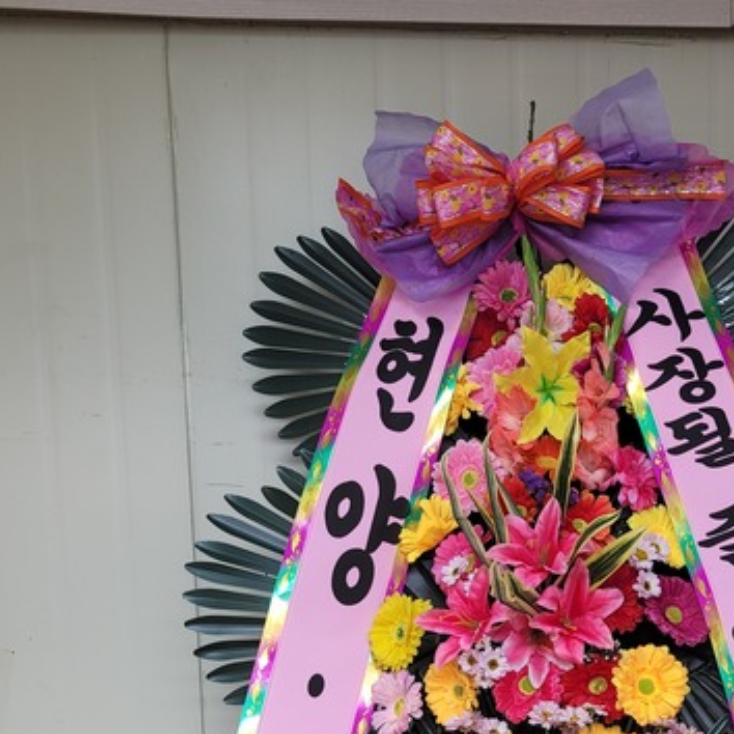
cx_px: 545
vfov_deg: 29.8
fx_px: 1247
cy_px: 790
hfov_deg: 32.2
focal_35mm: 52
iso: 64
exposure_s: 1/120
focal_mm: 5.4
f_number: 1.8
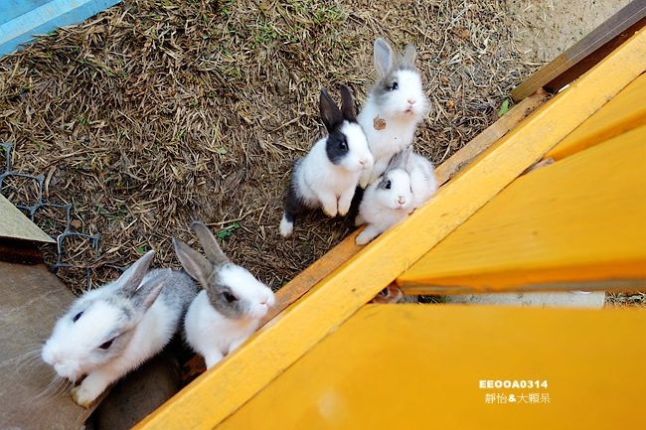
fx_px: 431
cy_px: 215
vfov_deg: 53.1
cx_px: 323
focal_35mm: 24
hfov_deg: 73.8
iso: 125
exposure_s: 1/60
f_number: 2.8
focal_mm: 8.8
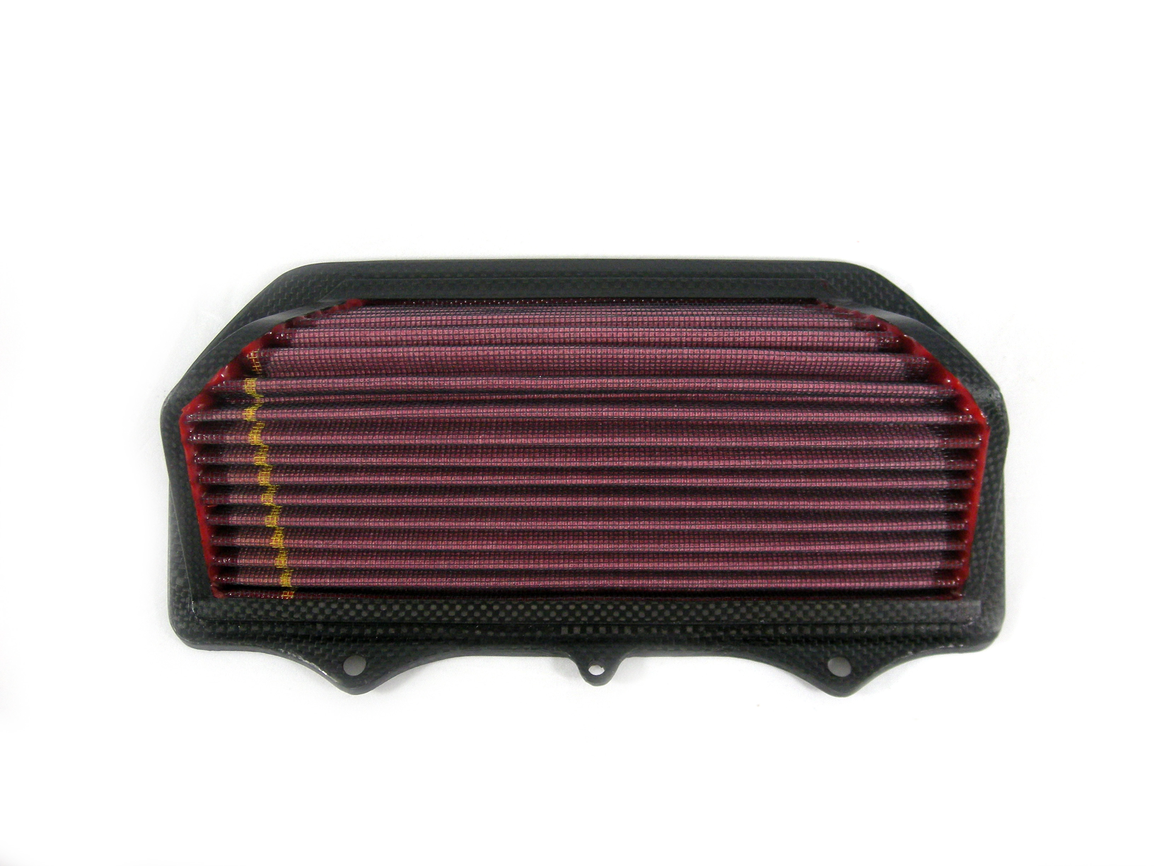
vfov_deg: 40.7
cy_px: 433
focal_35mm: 35
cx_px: 577
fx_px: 1167
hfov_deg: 52.6
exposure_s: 1/125
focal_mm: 5.7
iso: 143
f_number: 2.8
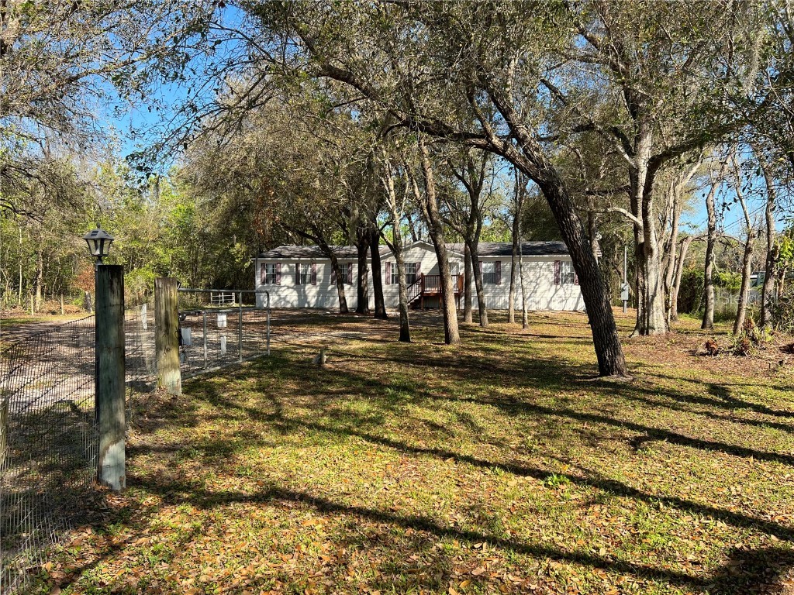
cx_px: 397
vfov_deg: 53.1
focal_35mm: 26
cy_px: 298
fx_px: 596
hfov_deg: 67.3
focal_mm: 5.7
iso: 50
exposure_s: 1/1553
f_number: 1.5
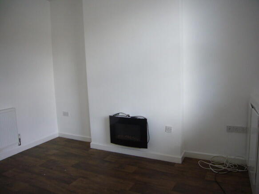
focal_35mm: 28
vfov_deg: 49.7
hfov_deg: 63.5
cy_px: 97
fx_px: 209
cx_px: 130
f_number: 2.8
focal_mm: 4.6
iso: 100
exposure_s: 1/30
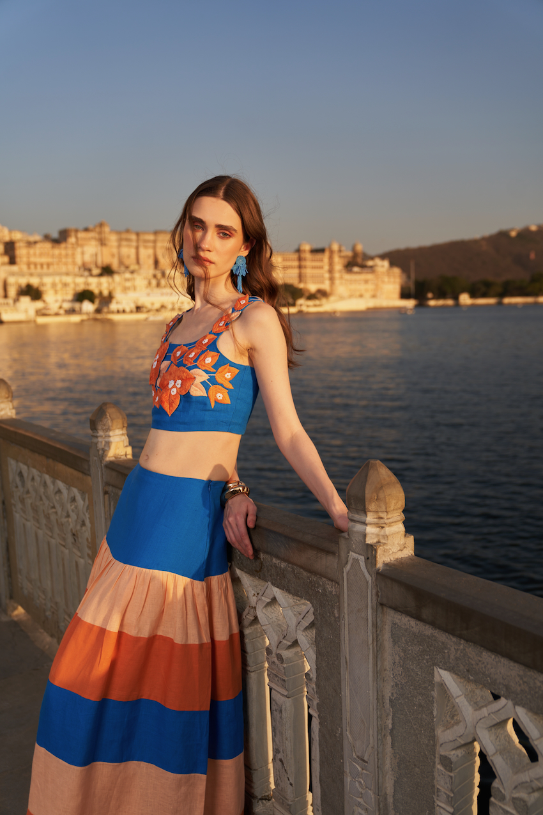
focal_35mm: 34
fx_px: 769
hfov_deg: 38.9
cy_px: 408
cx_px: 272
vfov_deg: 55.8
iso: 50
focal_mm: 34
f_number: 3.2
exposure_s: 1/800
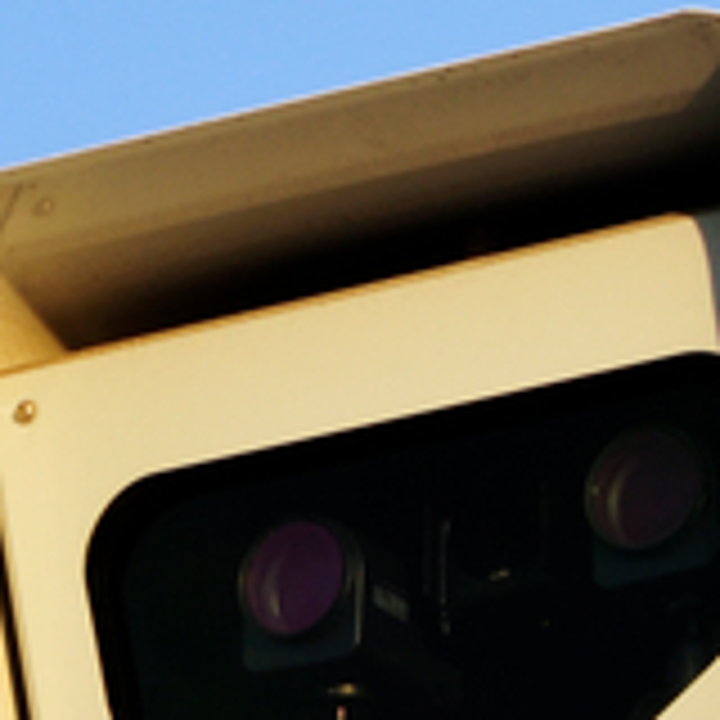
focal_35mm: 553
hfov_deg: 3.2
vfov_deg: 3.2
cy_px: 1215
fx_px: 13013
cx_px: 4
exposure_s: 1/6
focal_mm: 82
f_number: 29
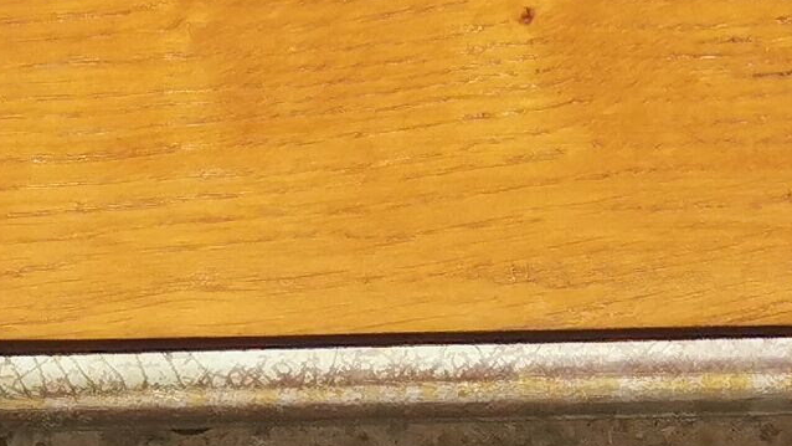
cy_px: 769
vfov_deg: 4.0
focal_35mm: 299
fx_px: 6280
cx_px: 1140
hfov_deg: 7.1
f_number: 1.8
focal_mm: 5.58
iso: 50
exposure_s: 1/2639
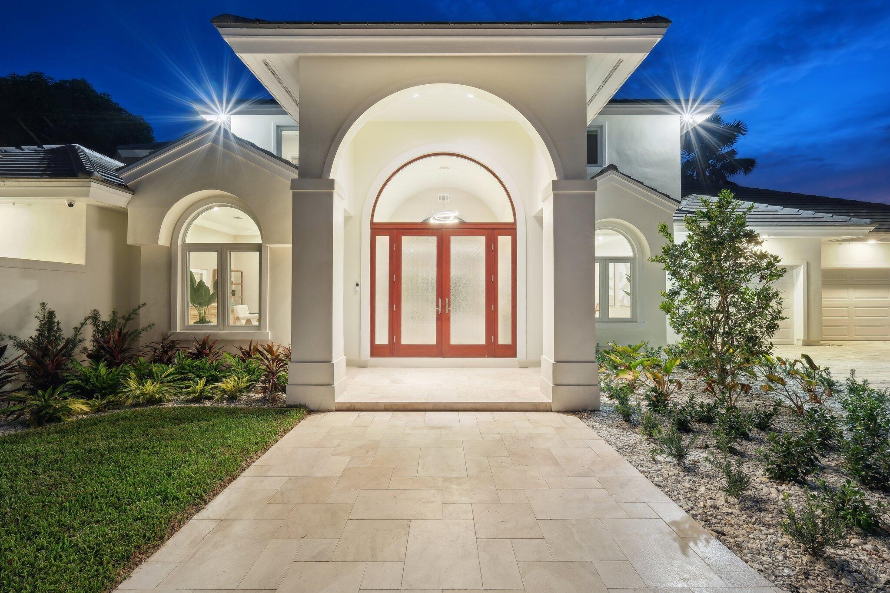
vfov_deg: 77.3
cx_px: 445
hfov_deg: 100.4
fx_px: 371
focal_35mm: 15
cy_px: 296
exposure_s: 1/1.11
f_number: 10
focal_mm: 10
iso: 400
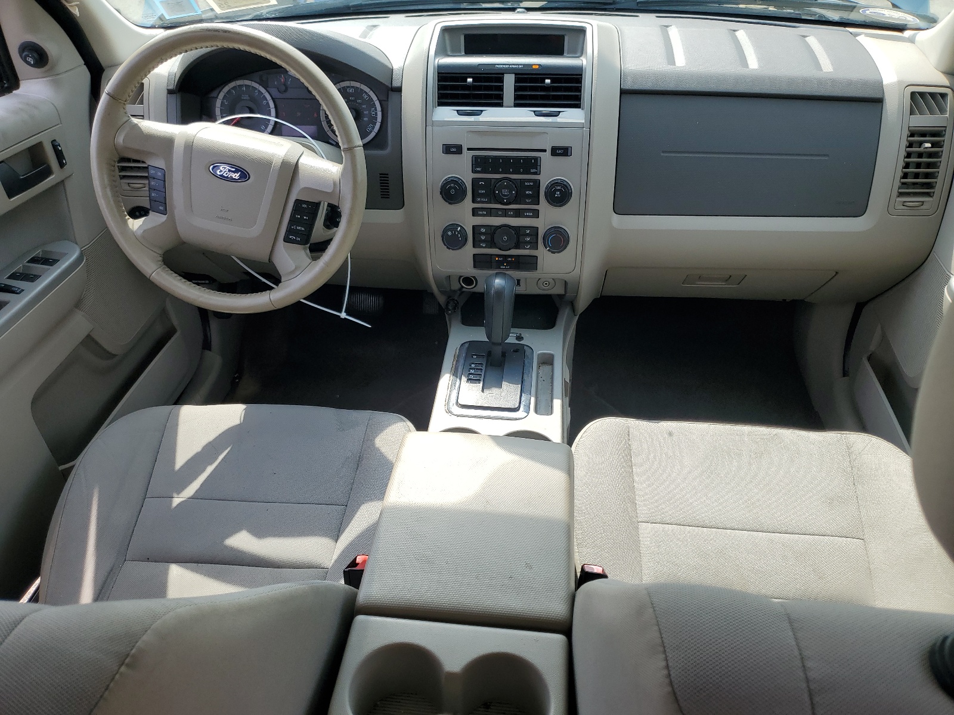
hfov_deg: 67.3
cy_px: 358
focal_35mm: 26
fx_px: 717
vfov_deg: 53.1
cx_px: 477
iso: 50
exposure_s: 1/909
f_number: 1.5
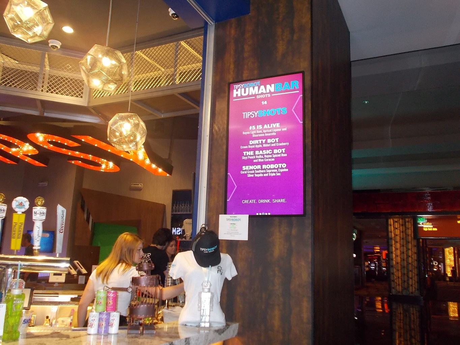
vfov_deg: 41.8
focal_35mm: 34
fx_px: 452
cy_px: 172
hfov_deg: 54.0
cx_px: 230
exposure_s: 1/25
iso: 320
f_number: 3.6
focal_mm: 6
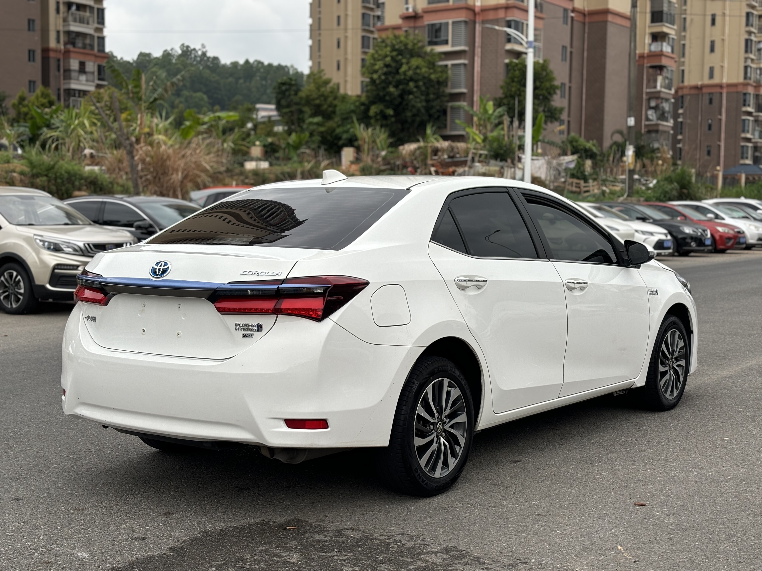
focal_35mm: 52
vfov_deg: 28.0
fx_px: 1145
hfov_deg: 36.8
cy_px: 286
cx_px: 381
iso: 32
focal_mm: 5.96
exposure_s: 1/275
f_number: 1.6
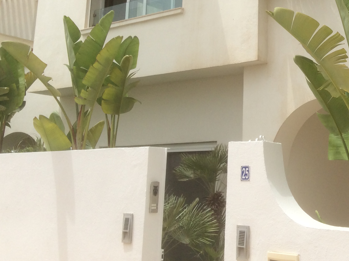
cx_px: 258
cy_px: 45
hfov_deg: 33.7
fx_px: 565
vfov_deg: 25.6
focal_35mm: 56
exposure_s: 1/1845
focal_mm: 3.3
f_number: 2.4
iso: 32
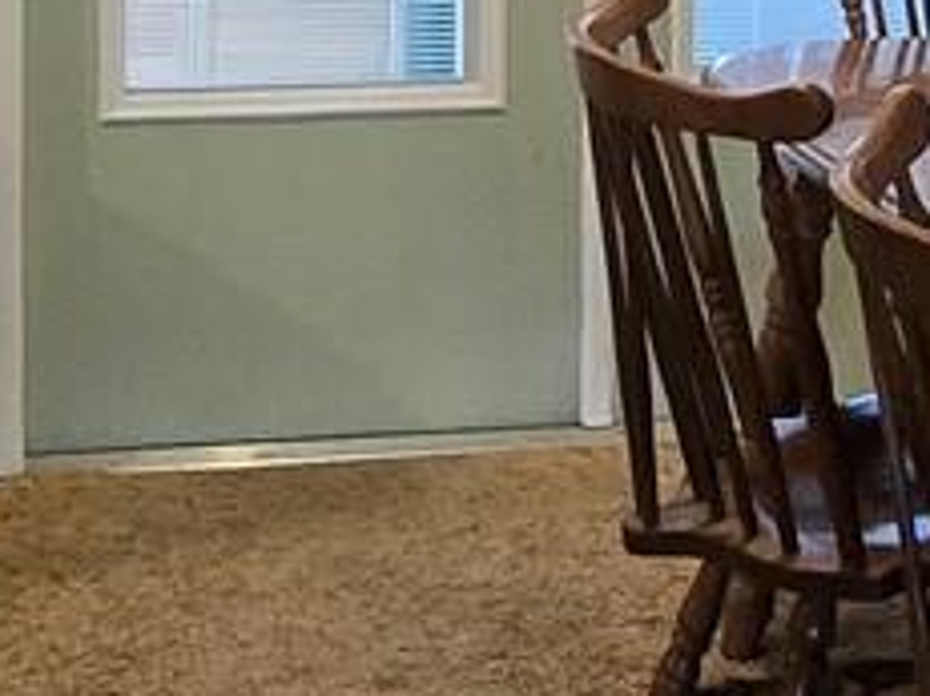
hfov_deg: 21.8
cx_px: 399
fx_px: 2417
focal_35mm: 90
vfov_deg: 14.9
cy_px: -443
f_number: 2.2
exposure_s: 1/60
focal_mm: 2.2
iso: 500
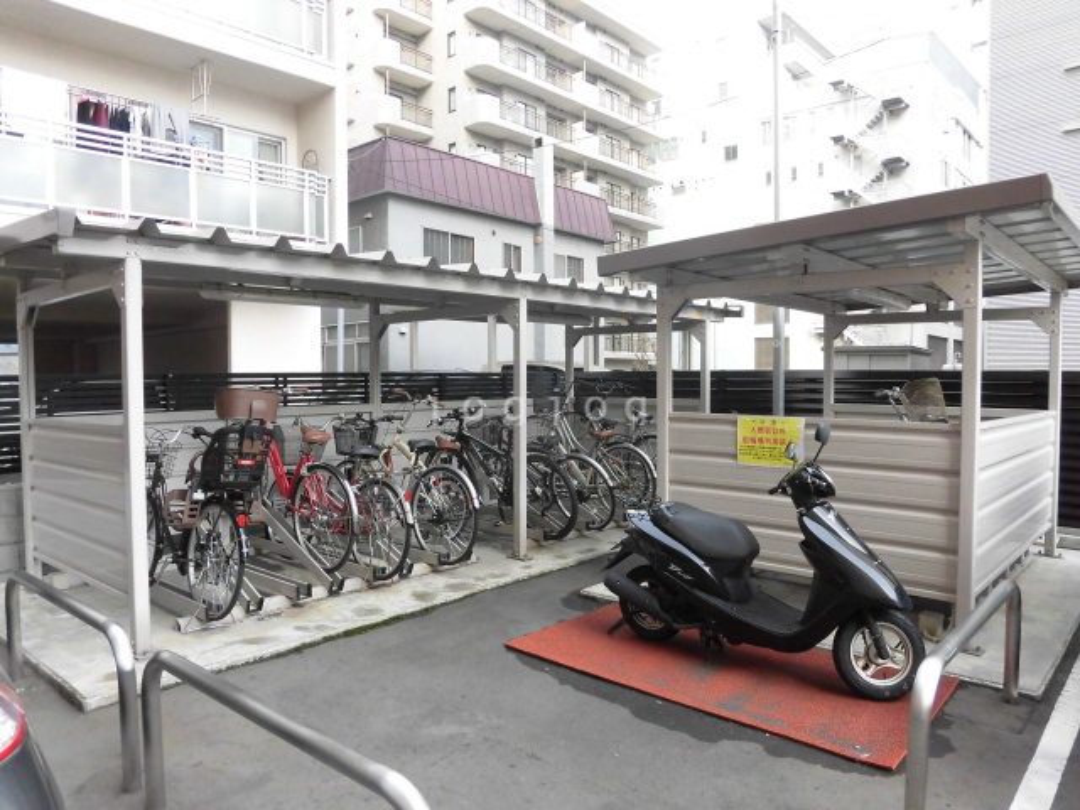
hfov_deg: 71.6
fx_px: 749
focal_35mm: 24
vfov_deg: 56.8
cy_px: 405
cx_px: 540
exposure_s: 1/60
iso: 160
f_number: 3.1
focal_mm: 4.3
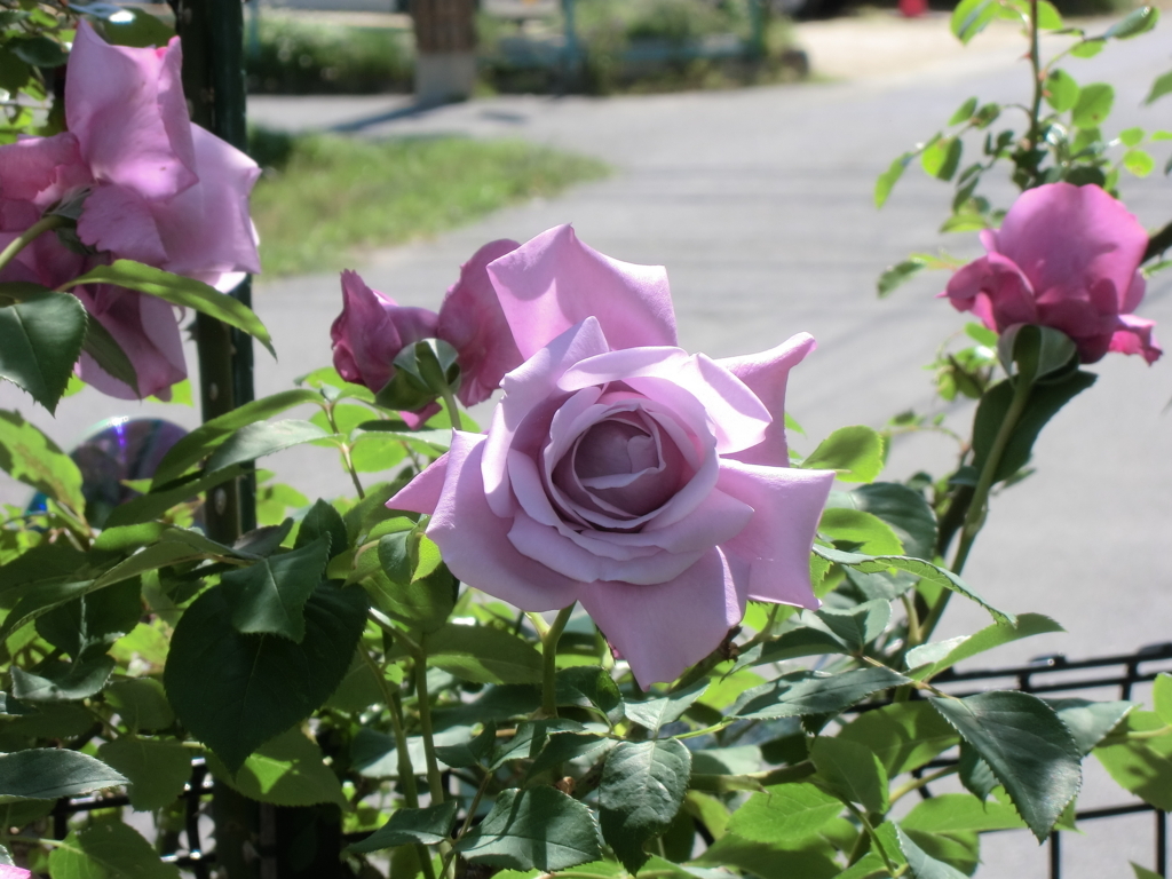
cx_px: 586
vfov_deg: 11.4
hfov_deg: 15.2
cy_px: 440
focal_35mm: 130
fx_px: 4401
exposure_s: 1/160
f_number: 6.5
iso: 50
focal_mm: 23.5
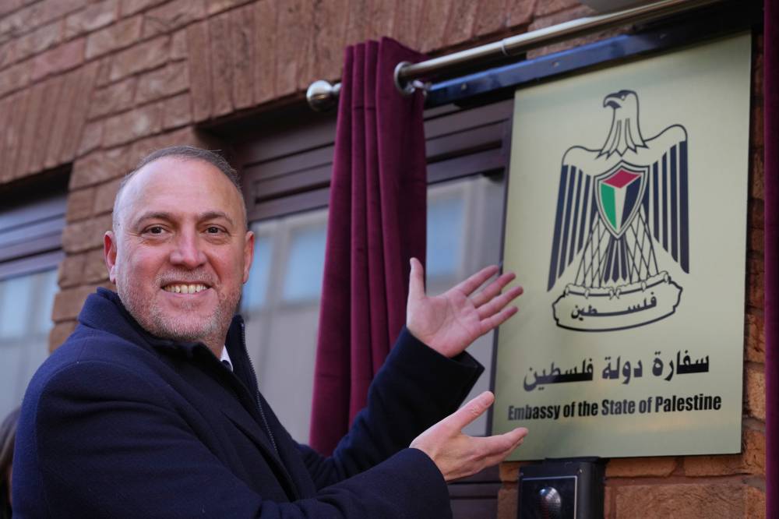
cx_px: 390
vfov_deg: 19.4
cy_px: 260
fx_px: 1514
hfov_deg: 28.9
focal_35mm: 70
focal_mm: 70
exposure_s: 1/640
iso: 1250
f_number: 4.5
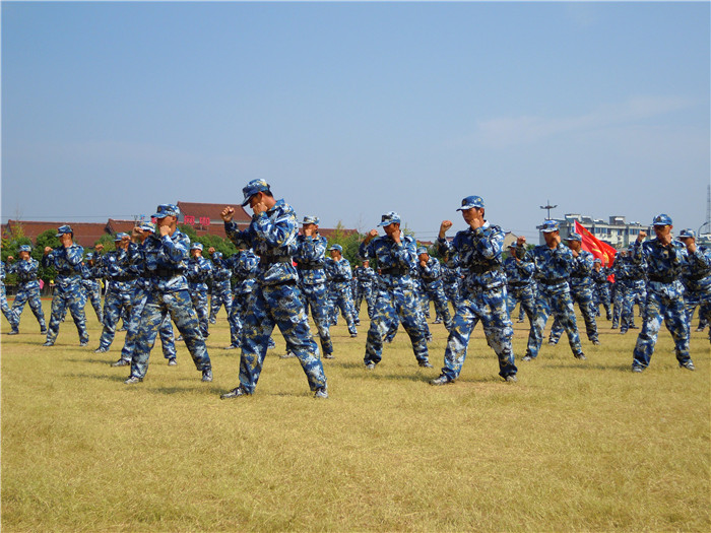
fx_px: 945
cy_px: 266
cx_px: 356
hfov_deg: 41.2
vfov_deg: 31.5
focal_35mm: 46
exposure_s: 1/200
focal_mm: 8.3
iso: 100
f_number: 9.6
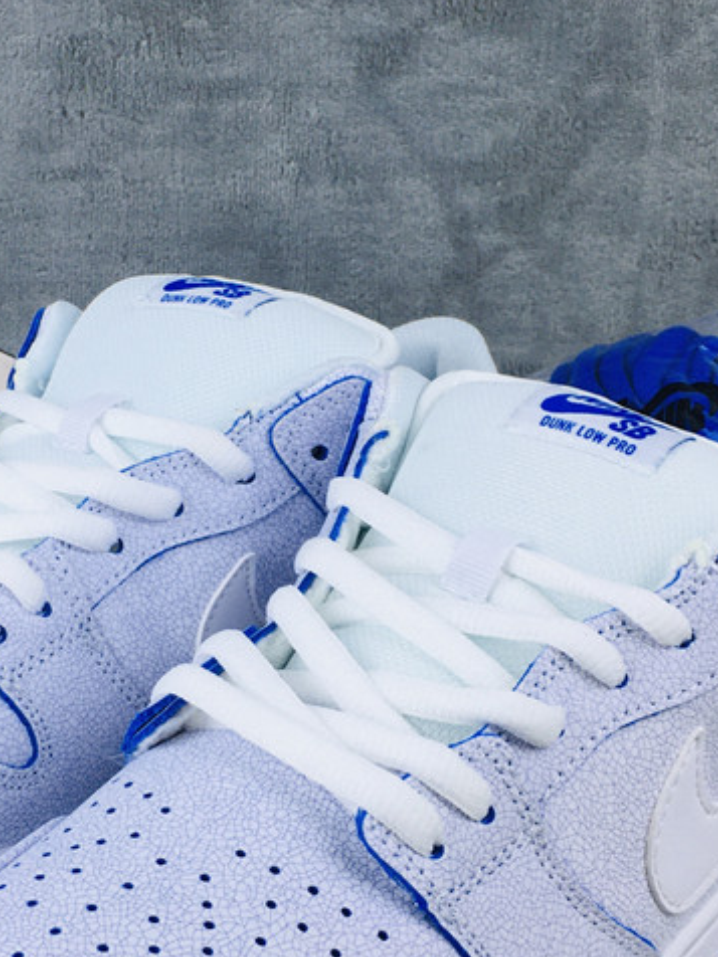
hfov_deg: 22.5
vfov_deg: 29.8
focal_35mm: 65
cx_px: 229
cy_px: 557
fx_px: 1798
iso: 40
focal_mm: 4.15
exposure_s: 1/100
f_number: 2.2
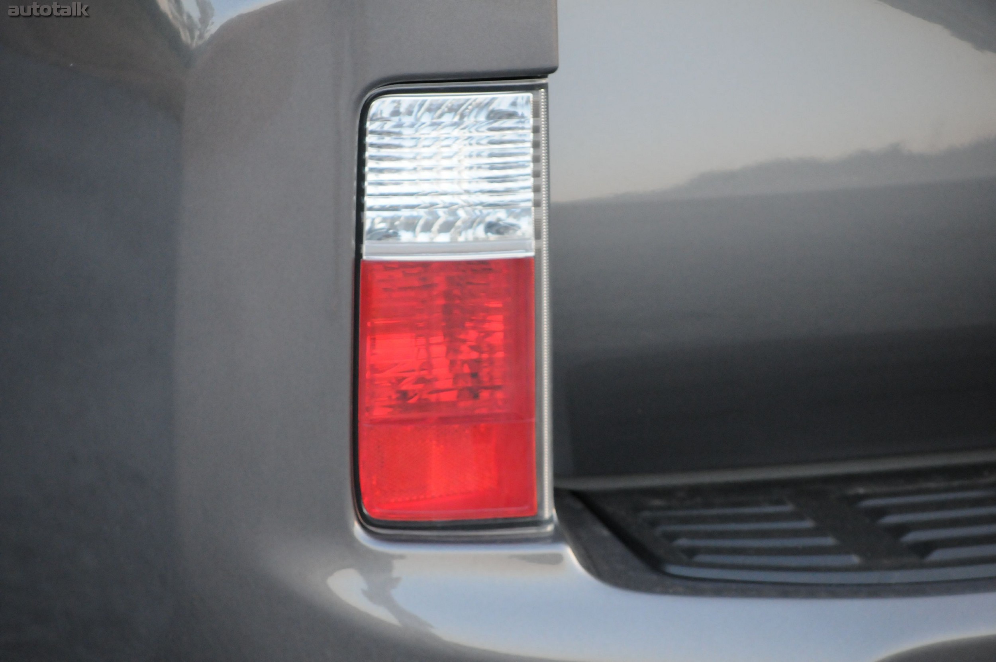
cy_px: 331
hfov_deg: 11.4
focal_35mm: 180
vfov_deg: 7.6
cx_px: 498
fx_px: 4974
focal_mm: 120
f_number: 6.3
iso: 2000
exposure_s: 1/200
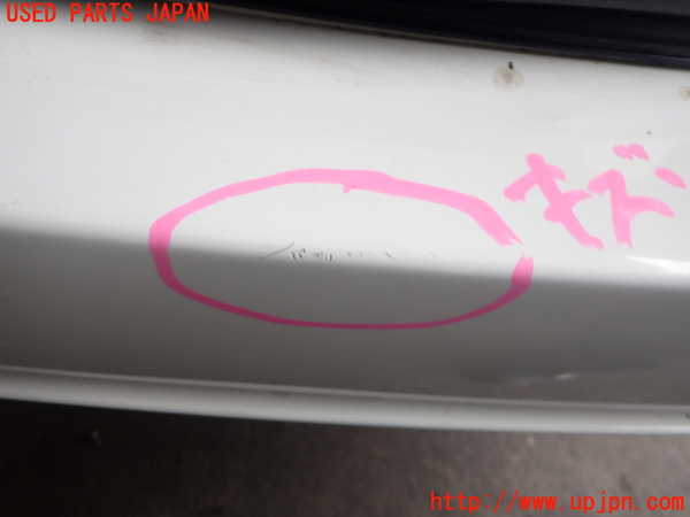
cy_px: 258
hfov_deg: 60.0
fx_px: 598
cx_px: 345
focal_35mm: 30
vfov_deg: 46.8
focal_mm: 5.4
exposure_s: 1/125
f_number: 2.3
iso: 125
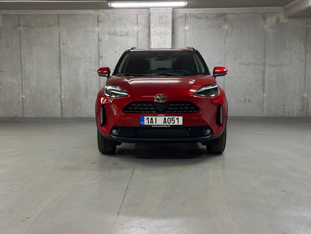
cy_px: 117
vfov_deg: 30.3
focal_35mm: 48
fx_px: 431
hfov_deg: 39.7
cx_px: 156
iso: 320
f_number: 1.78
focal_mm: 6.86
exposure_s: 1/33
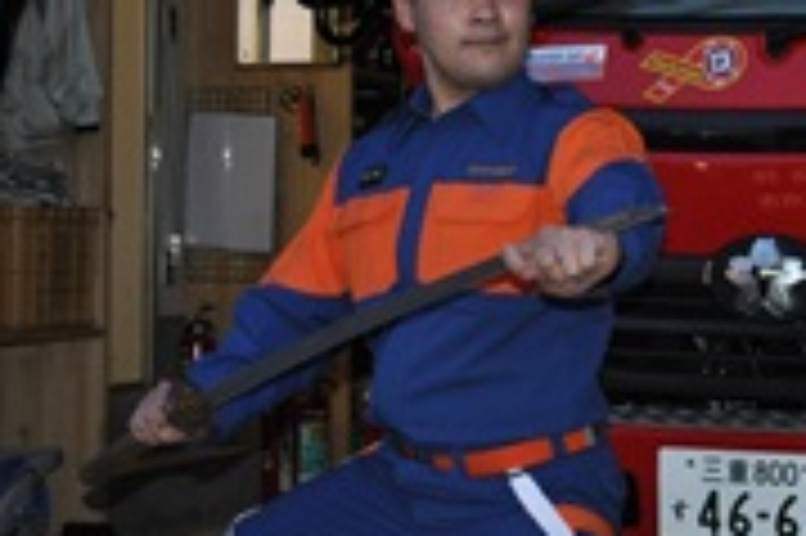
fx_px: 2013
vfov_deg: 15.2
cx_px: 702
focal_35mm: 90
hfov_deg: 22.2
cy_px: 302
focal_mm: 24
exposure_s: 1/60
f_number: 4
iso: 800
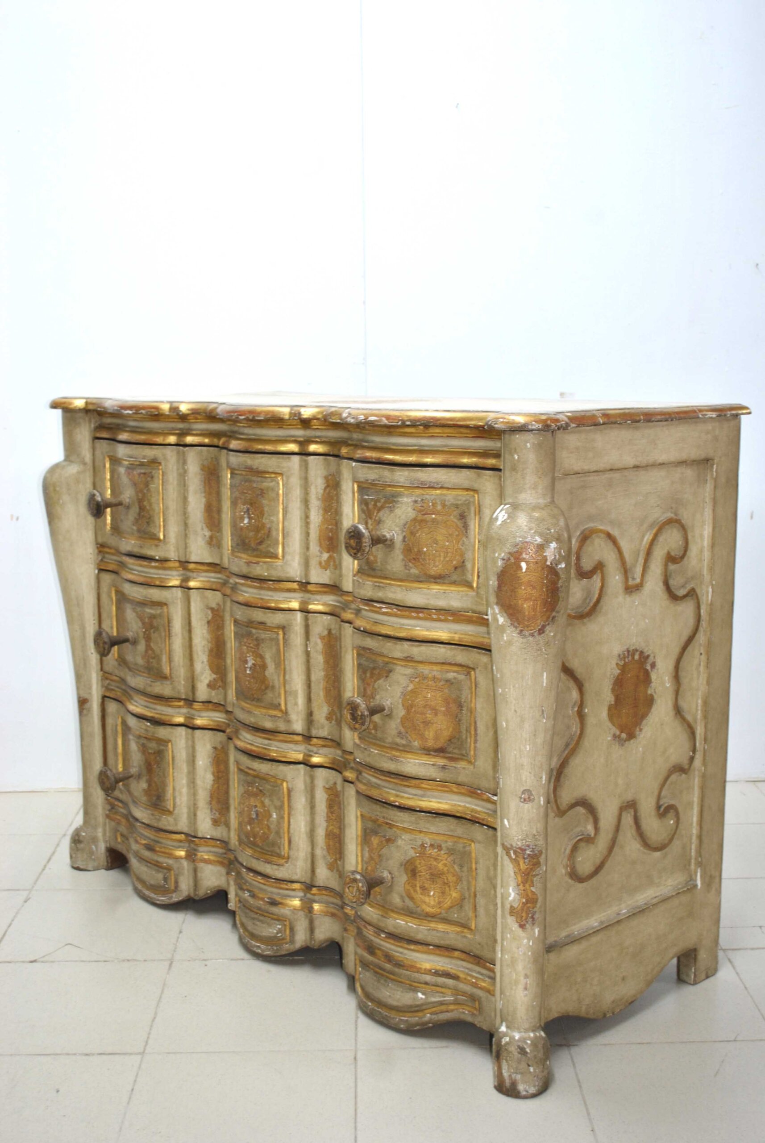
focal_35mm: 42
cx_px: 382
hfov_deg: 32.0
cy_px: 572
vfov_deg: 46.3
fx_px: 1335
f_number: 4.5
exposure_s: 1/10
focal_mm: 28
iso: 200
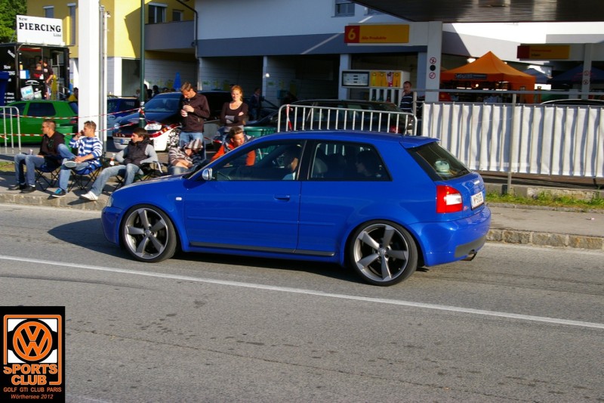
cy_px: 202
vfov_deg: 27.2
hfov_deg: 40.0
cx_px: 302
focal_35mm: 50
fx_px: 830
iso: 200
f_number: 8
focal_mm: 33
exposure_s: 1/250
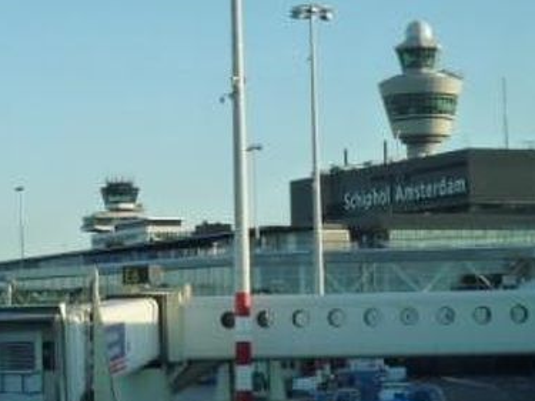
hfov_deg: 16.8
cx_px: 94
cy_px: 176
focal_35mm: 116
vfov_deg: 12.8
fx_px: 1792
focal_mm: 8.3
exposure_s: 1/320
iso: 160
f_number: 4.3
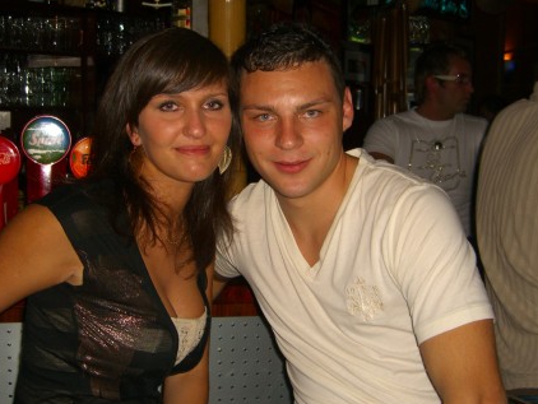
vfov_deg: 27.1
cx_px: 256
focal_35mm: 54
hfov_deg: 35.5
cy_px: 195
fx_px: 840
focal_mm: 7.9
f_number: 2.8
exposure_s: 1/60
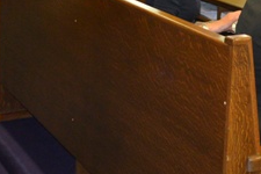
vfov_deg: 13.9
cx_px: 285
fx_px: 681
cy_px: -61
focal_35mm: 94
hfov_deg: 20.7
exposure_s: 1/60
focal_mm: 22
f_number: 3.8
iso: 2000
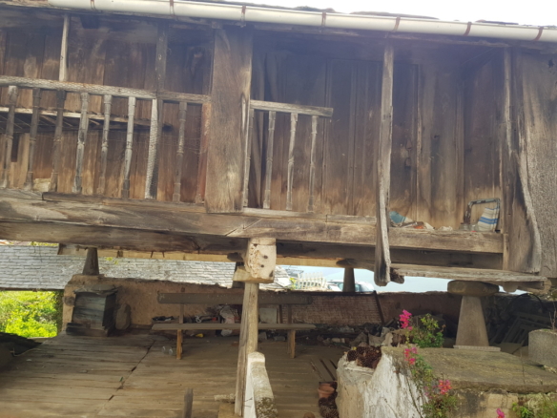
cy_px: 209
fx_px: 418
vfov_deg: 53.1
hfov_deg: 67.3
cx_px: 278
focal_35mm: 26
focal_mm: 4.2
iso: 40
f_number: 1.7
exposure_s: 1/431
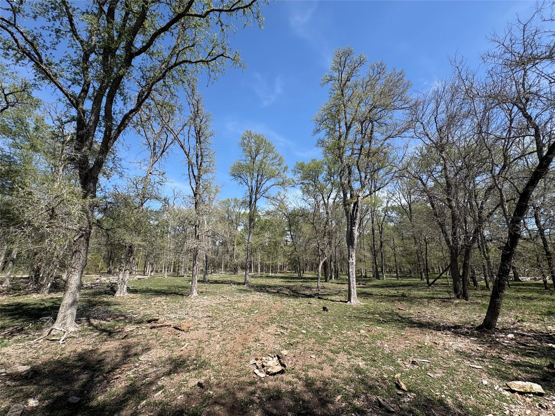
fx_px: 224
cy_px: 208
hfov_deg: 102.1
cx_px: 278
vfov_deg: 85.7
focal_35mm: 14
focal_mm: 2.22
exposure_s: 1/1236
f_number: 2.2
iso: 50
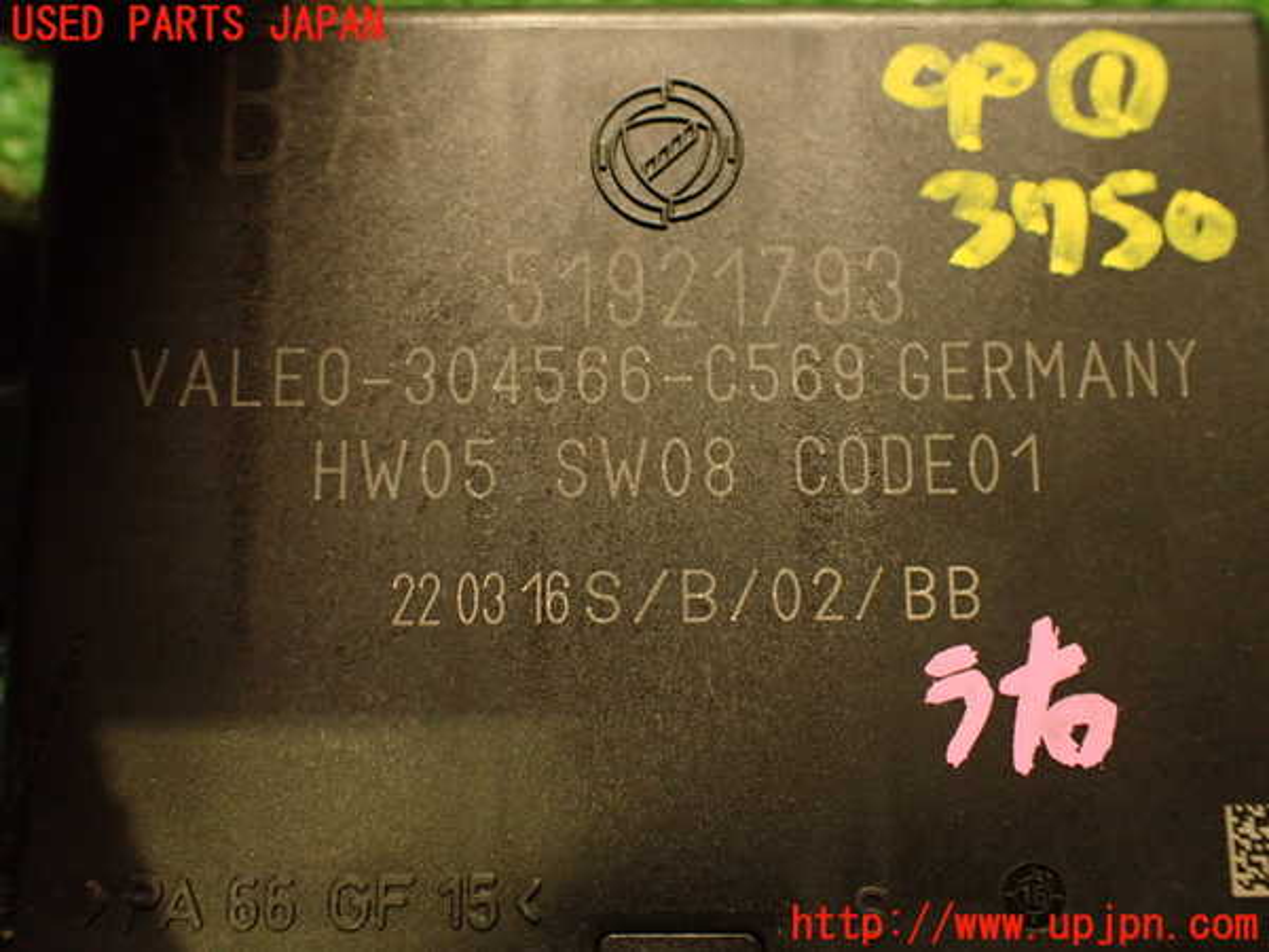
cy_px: 476
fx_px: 1320
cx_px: 634
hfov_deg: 51.4
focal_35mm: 36
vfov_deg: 39.7
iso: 800
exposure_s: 1/40
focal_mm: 6.37
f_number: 2.5
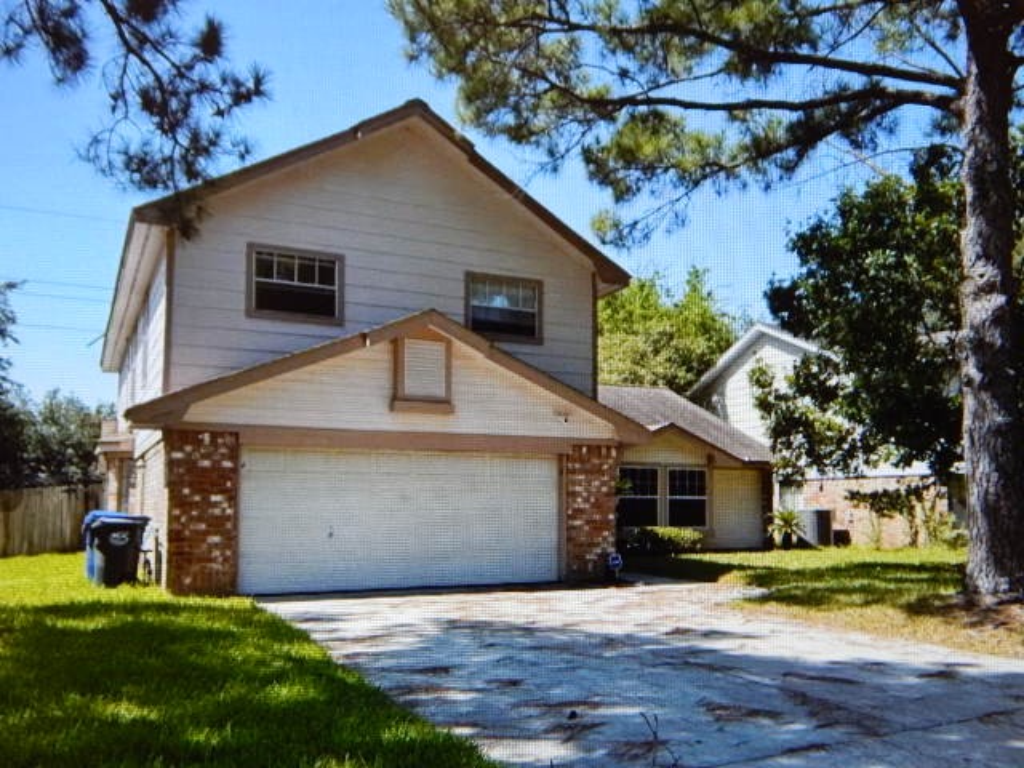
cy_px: 384
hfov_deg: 31.7
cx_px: 512
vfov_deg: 24.0
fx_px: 1804
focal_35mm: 61
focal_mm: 10.9
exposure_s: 1/30
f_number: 4
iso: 360
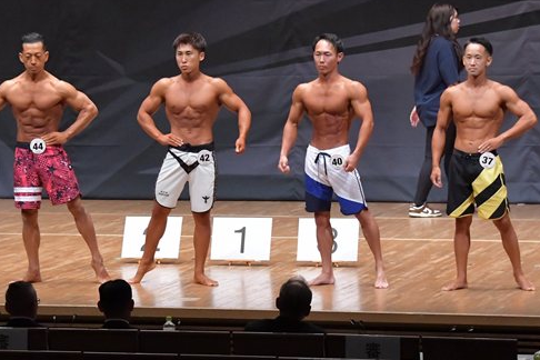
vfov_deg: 6.2
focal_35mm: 220
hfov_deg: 9.4
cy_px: 149
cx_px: 213
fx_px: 3300
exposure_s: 1/400
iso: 8000
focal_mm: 92
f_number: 5.6
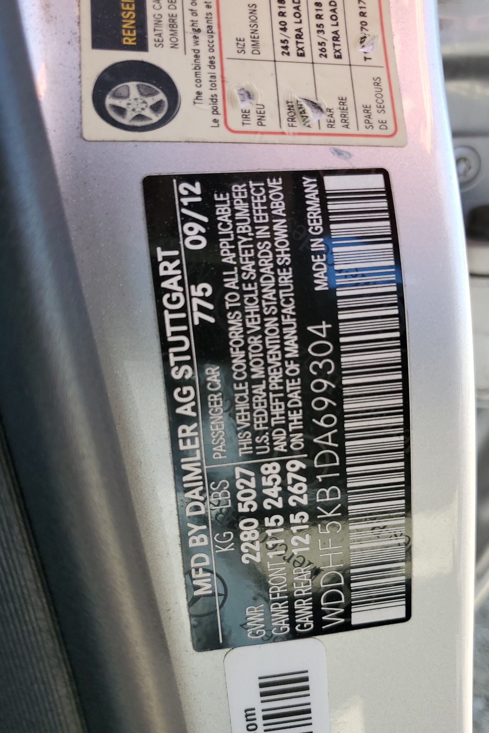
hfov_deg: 46.3
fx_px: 571
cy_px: 371
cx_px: 273
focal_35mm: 28
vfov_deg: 65.5
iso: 50
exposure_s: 1/244
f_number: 1.5
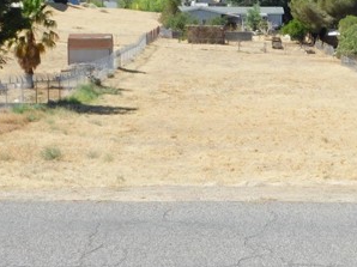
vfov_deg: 17.1
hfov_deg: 22.6
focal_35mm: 86
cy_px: 89
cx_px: 264
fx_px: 886
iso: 125
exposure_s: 1/800
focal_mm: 7.1
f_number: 3.6
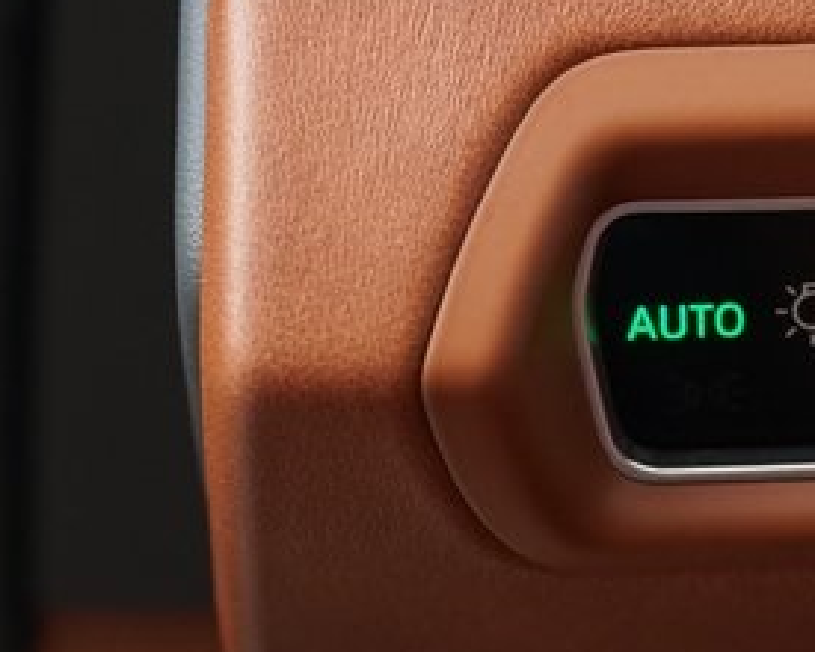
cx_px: 1111
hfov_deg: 13.8
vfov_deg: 11.6
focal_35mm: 133
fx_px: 3208
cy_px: 405
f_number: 5
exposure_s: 1/40
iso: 1250
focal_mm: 38
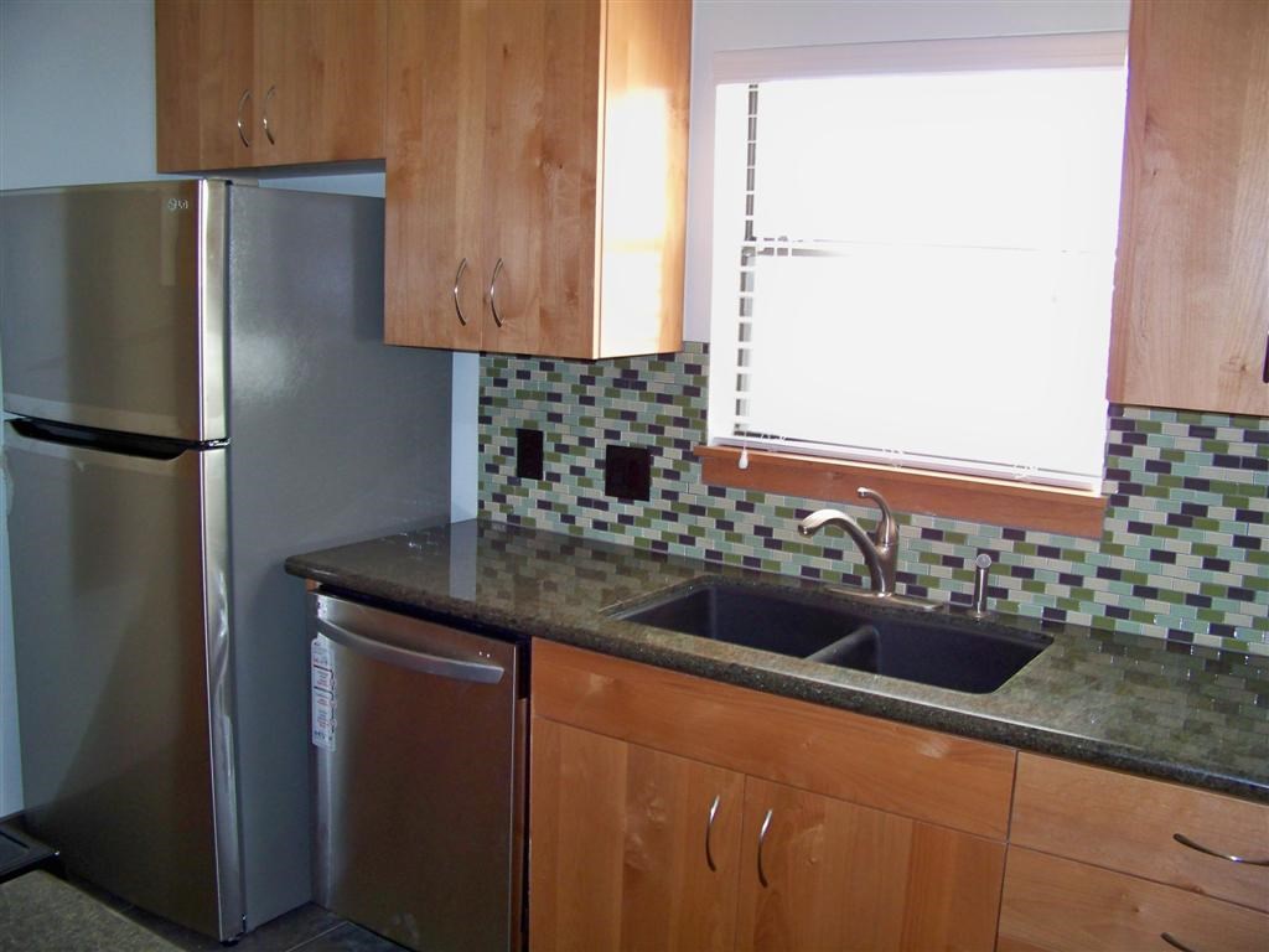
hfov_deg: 55.4
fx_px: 1210
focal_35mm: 33
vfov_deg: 42.9
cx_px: 634
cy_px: 476
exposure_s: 1/30
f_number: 2.8
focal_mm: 5.85
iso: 200
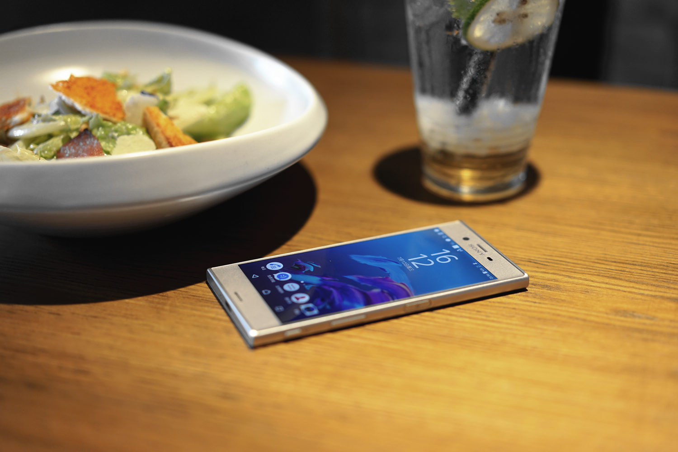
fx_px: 1036
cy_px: 226
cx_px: 339
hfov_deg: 36.2
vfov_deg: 24.6
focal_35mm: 55
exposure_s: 1/60
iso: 160
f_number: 2
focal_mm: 55
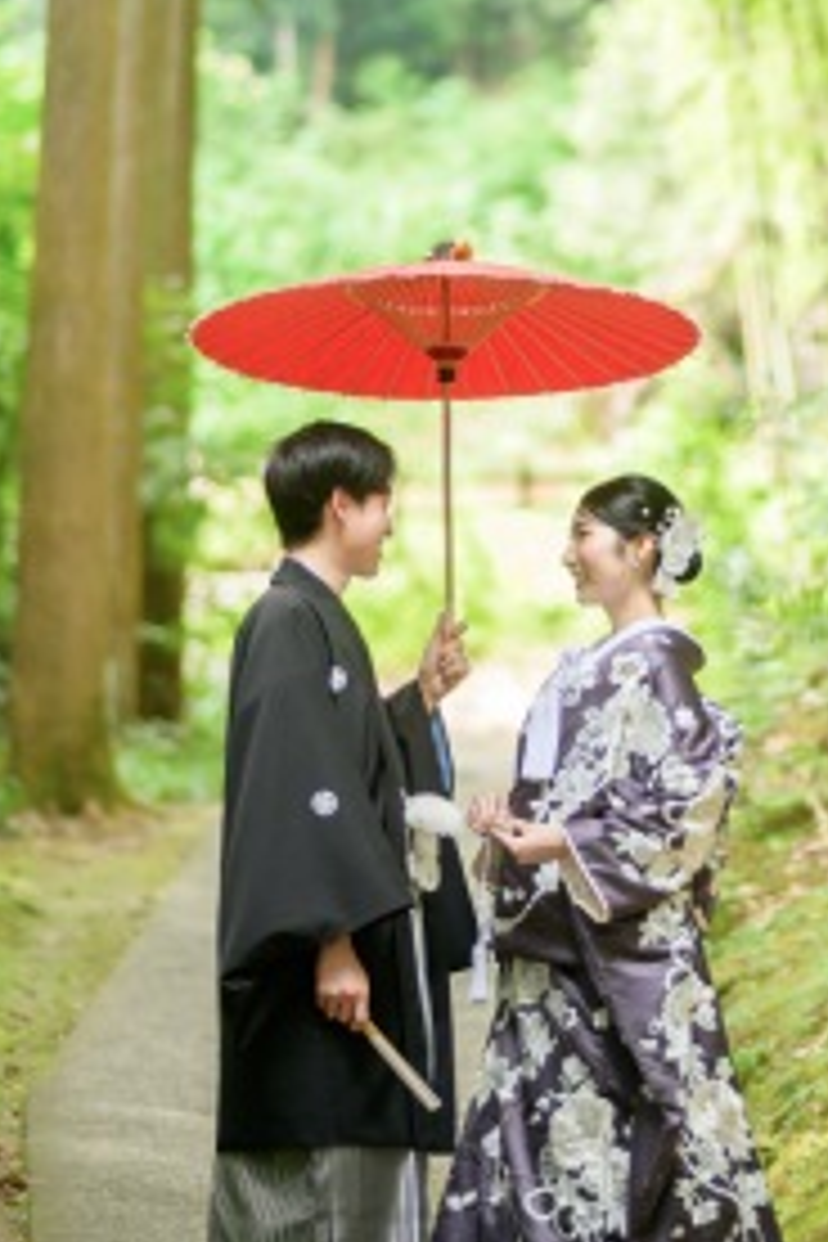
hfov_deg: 9.3
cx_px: 612
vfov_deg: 13.8
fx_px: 5106
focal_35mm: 148
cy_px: 178
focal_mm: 85
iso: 400
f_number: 2
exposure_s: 1/640
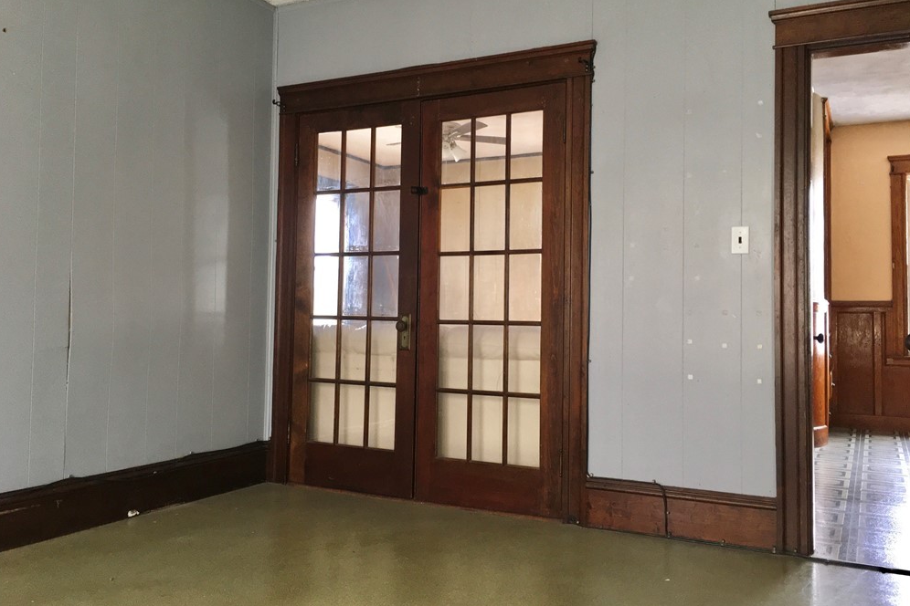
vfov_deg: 42.3
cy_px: 288
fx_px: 784
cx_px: 455
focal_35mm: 31
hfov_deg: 60.3
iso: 100
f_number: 2.2
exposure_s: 1/30
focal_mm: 4.15
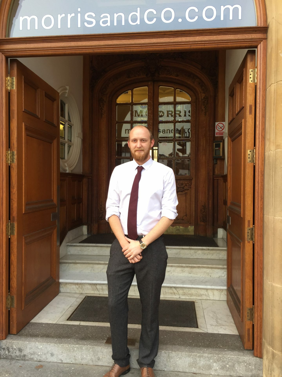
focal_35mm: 29
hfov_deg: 48.2
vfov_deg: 61.7
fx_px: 315
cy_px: 188
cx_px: 141
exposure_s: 1/50
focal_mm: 4.15
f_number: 2.2
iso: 32
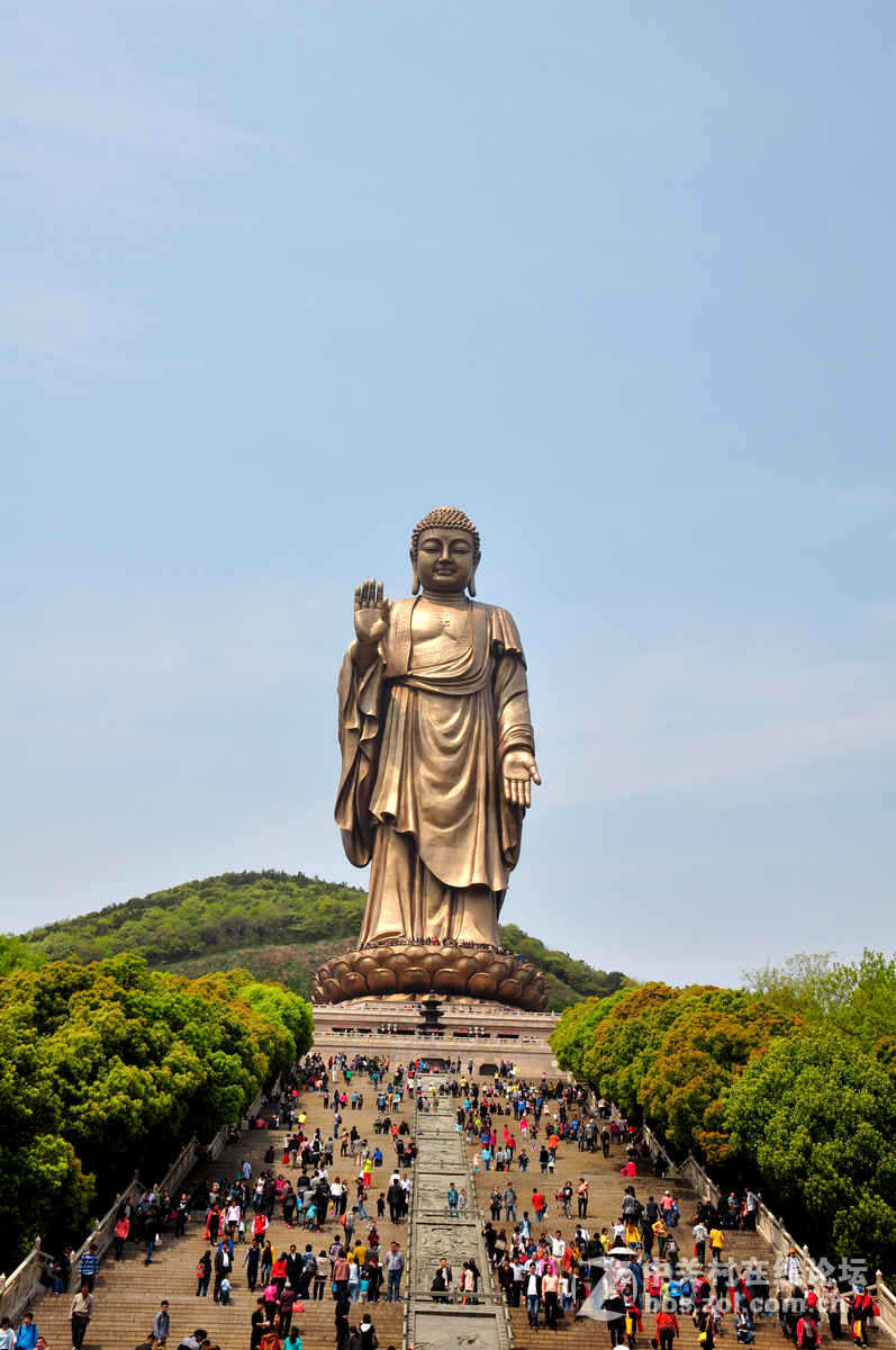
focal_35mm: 38
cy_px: 675
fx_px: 1404
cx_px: 448
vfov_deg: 51.3
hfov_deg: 35.4
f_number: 11
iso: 200
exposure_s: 1/250
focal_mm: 25
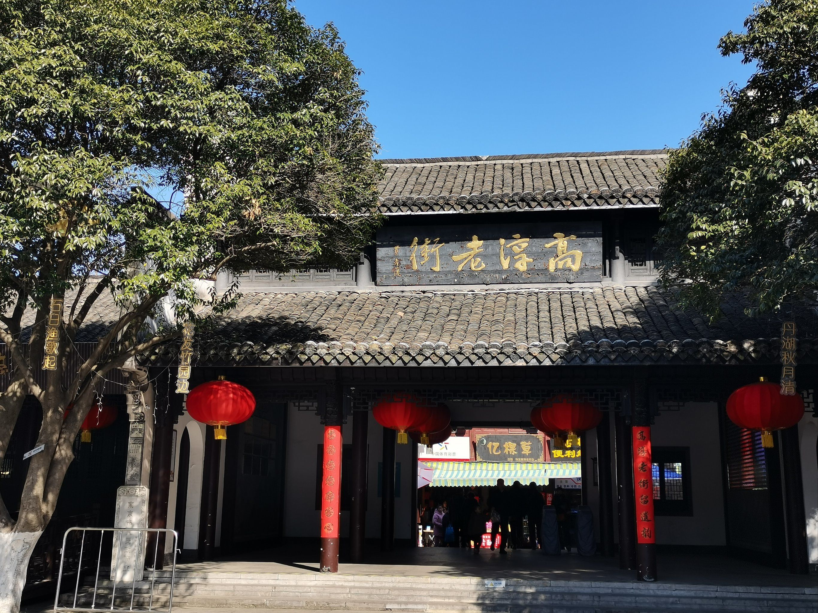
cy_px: 306
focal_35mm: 37
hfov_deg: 50.1
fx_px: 874
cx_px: 409
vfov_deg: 38.7
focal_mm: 5.58
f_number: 1.8
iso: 50
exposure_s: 1/714
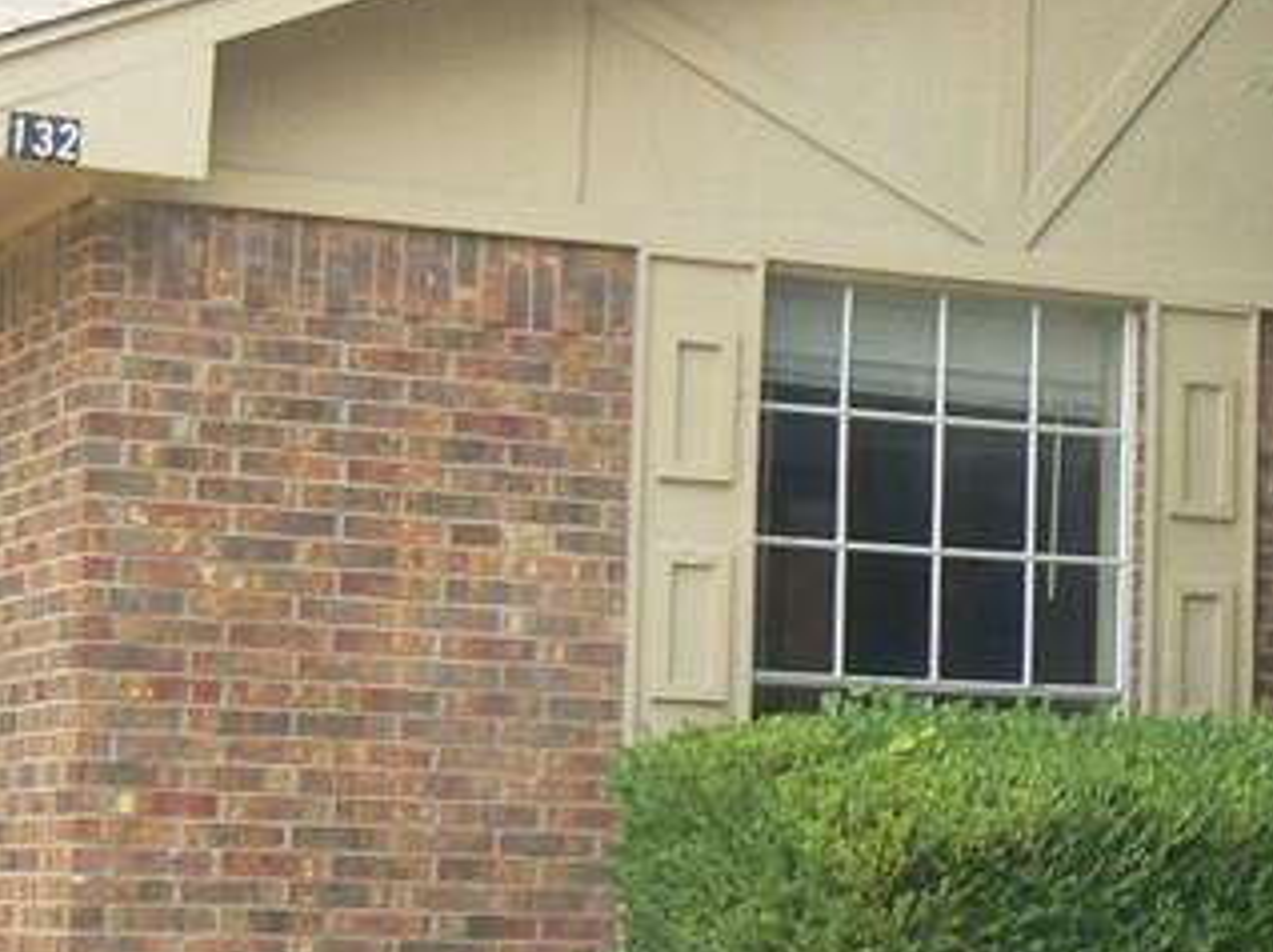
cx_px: 1657
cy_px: 556
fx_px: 4263
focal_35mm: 116
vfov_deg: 12.7
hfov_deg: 16.1
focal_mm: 6
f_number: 5.6
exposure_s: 1/100
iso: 80
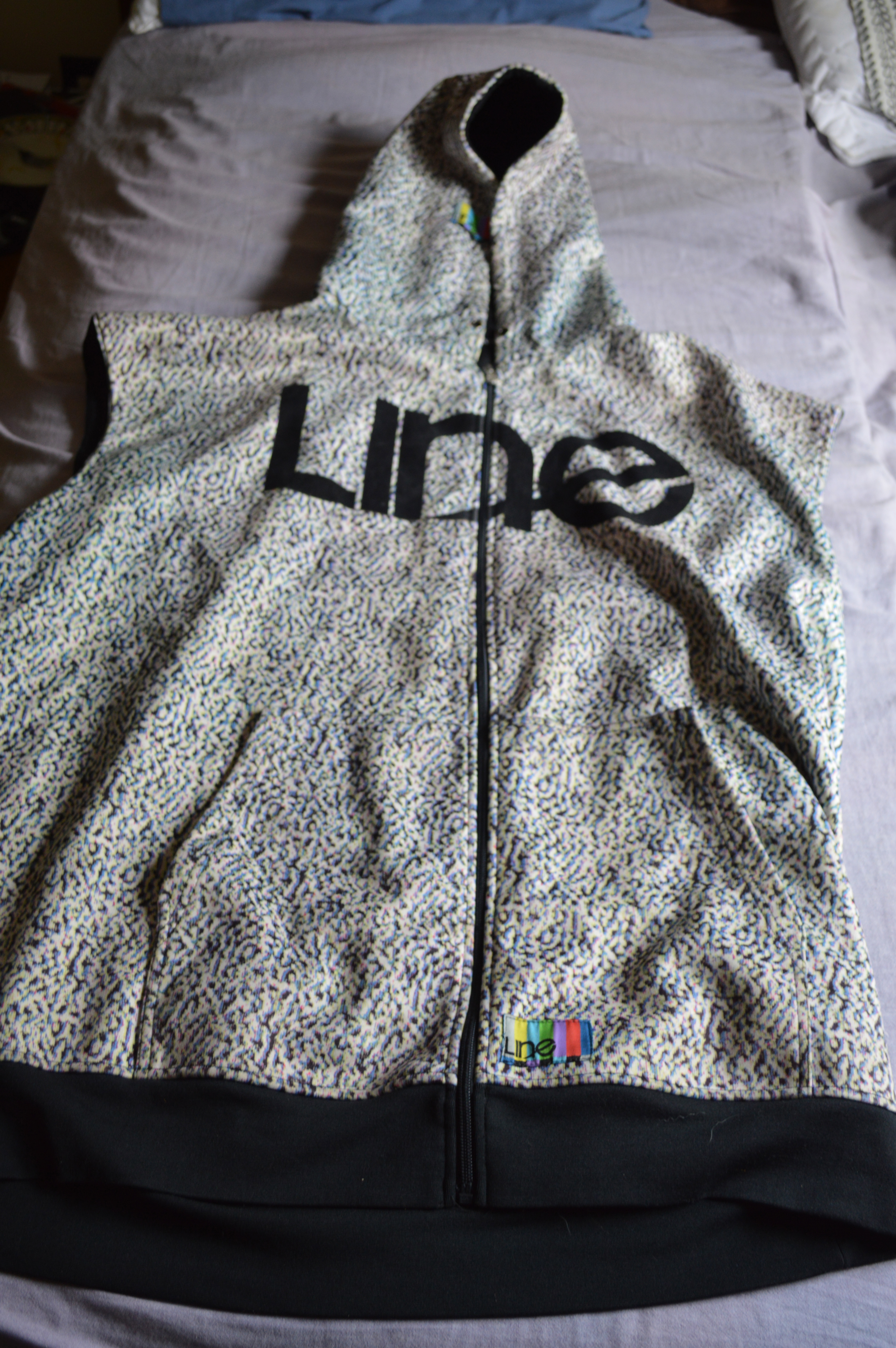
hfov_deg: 36.8
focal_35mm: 36
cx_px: 448
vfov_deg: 53.2
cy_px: 674
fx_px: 1346
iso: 400
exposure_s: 1/30
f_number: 4
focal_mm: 24
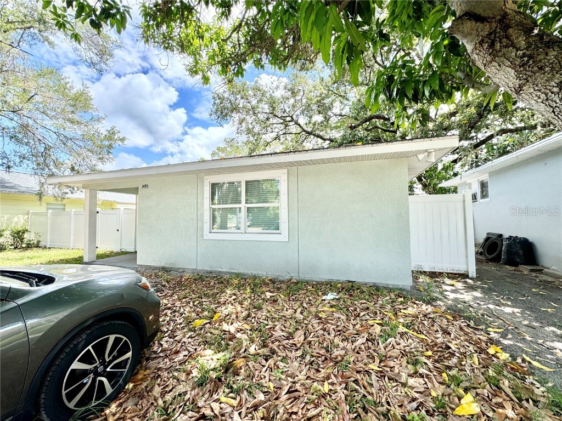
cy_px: 210
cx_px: 281
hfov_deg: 102.1
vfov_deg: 85.7
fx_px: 227
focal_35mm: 14
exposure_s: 1/338
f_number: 2.2
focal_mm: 2.22
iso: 40
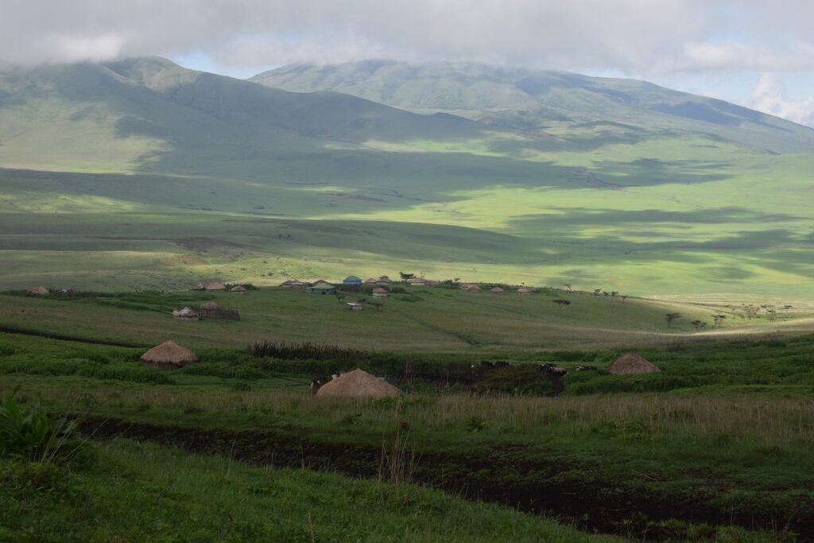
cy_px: 272
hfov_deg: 37.8
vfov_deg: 25.8
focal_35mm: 52
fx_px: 1187
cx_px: 407
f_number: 8
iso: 200
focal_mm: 35
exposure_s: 1/250
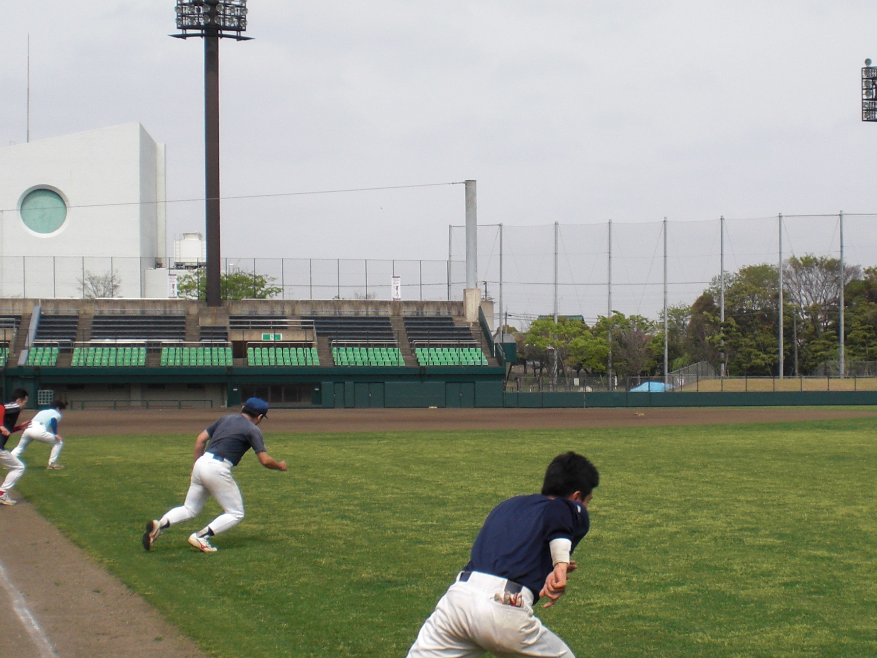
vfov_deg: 22.5
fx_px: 1647
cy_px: 460
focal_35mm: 65
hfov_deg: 29.6
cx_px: 575
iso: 64
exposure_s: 1/320
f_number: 5.6
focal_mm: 6.3
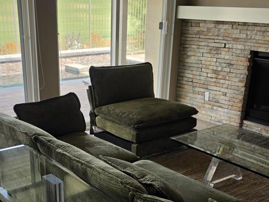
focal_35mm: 48
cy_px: 154
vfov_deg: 29.7
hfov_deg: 39.5
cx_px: 111
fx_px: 373
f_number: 1.4
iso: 25
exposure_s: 1/359
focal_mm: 6.5
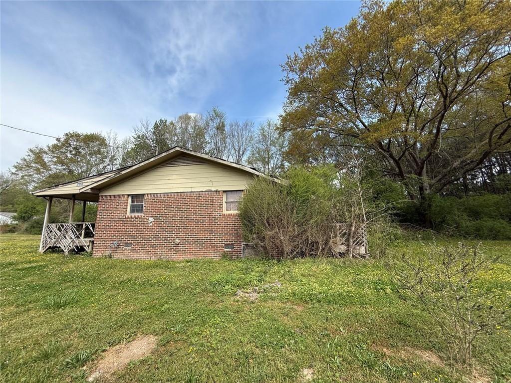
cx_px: 256
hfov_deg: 102.1
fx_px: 207
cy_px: 192
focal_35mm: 14
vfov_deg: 85.7
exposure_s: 1/1068
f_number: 2.2
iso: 50
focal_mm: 2.22
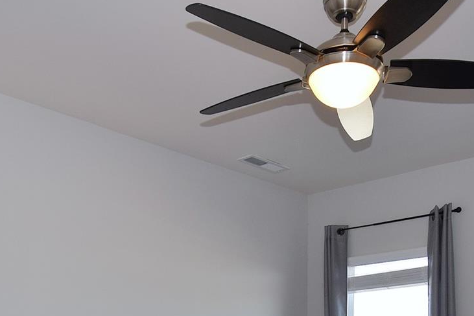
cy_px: 424
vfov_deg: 26.4
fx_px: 553
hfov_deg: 46.4
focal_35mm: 42
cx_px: 252
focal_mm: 10
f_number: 5.6
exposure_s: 1/125
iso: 360
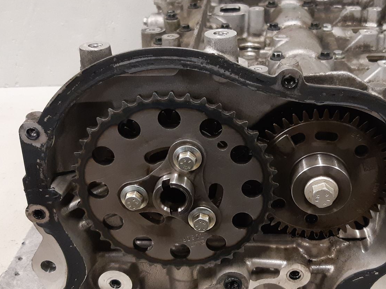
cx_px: 226
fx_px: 535
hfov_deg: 39.5
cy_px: 163
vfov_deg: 30.2
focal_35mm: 48
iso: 320
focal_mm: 3.93
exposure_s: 1/50
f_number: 1.7
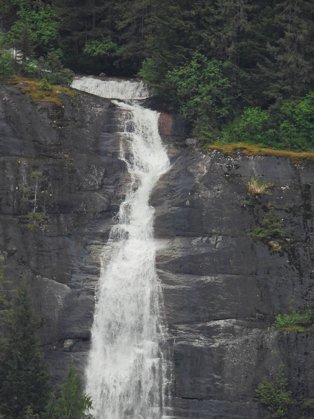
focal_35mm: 950
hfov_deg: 1.6
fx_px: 11490
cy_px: 210
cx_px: 157
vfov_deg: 2.1
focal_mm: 170
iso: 360
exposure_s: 1/500
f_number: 5.6
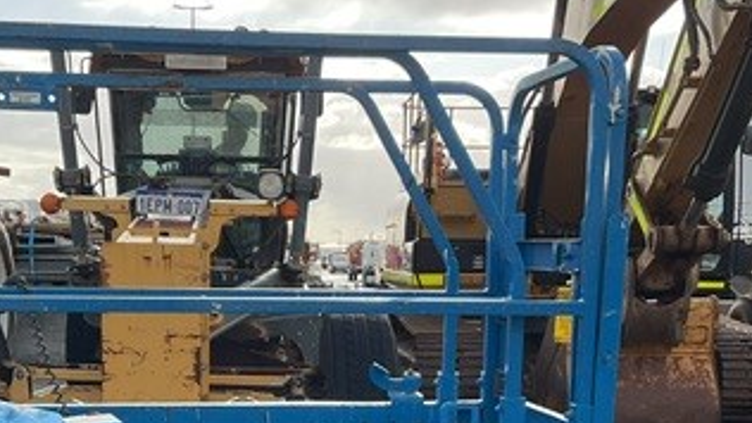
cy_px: 471
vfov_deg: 18.1
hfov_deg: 32.7
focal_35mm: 64
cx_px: 281
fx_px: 1277
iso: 16
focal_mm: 3
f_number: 1.8
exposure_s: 1/792
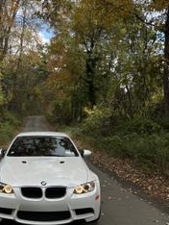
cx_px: 38
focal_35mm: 42
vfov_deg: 44.7
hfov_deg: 33.6
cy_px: 99
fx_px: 273
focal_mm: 5.7
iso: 50
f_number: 1.5
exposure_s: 1/1209
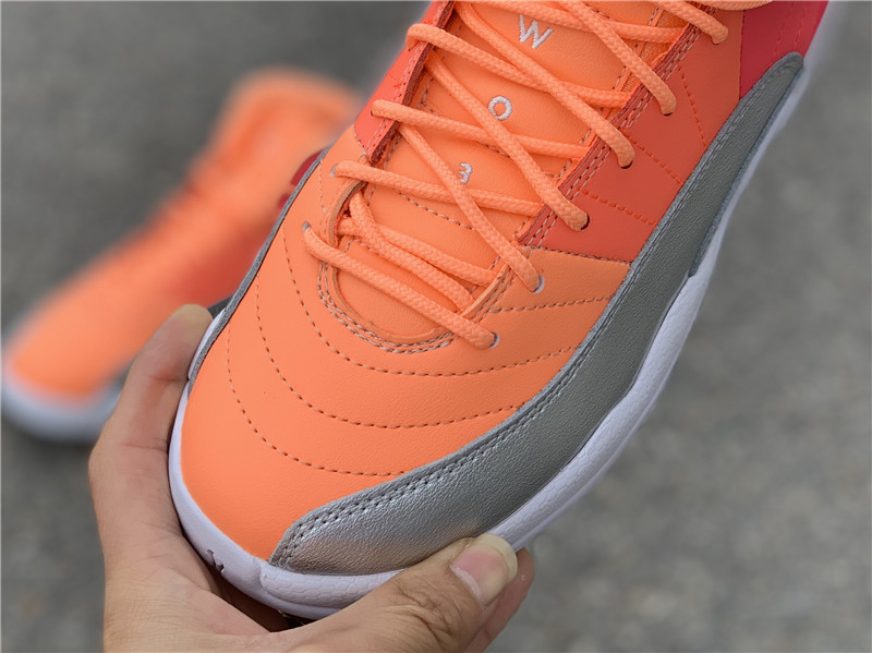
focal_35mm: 52
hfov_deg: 36.8
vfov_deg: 28.0
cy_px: 326
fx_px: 1309
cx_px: 436
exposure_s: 1/173
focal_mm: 6
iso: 16
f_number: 2.4
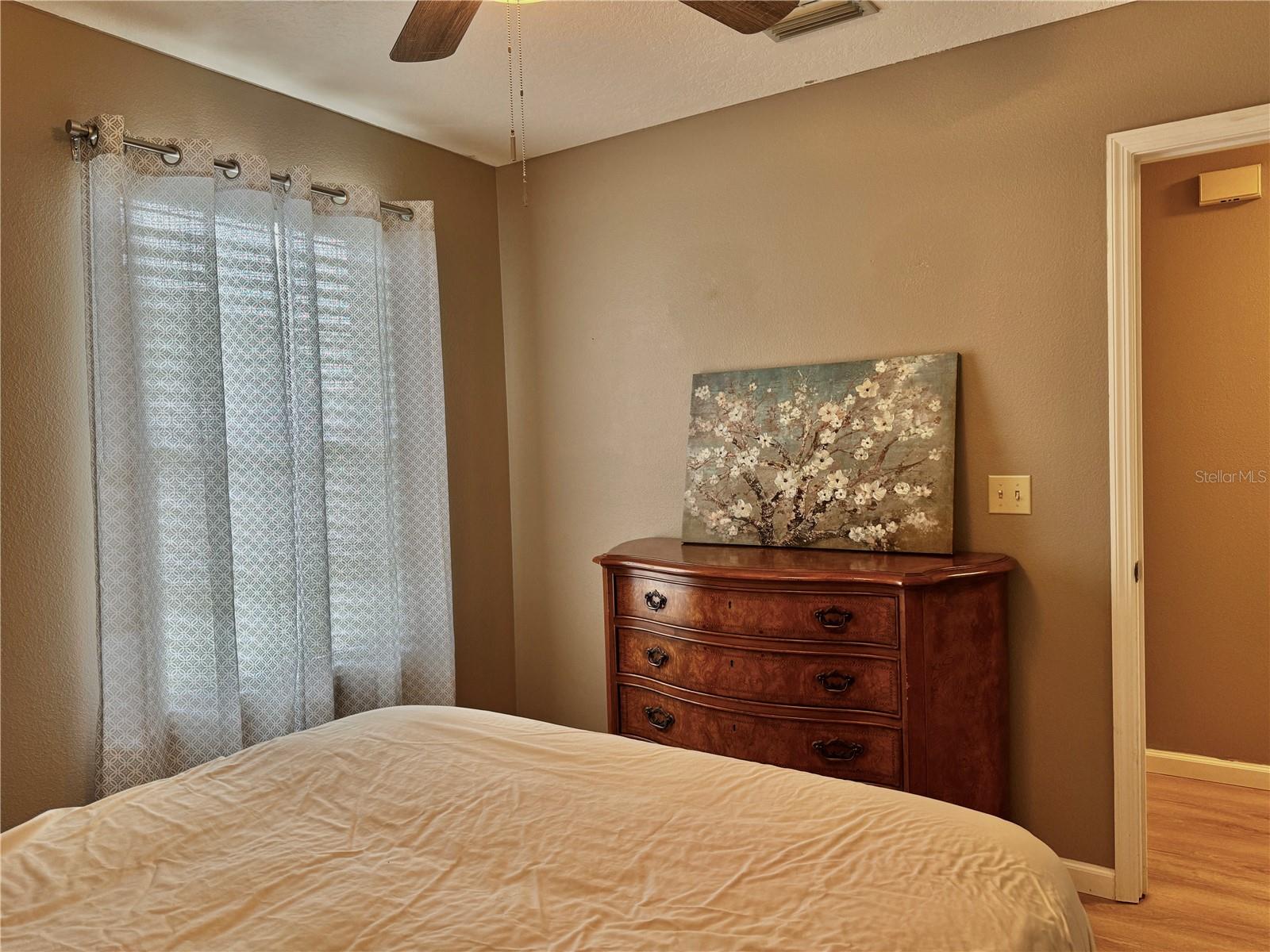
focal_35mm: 24
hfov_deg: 71.6
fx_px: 881
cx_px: 635
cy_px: 476
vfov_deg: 56.8
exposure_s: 1/120
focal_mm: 6.76
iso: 125
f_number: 1.78
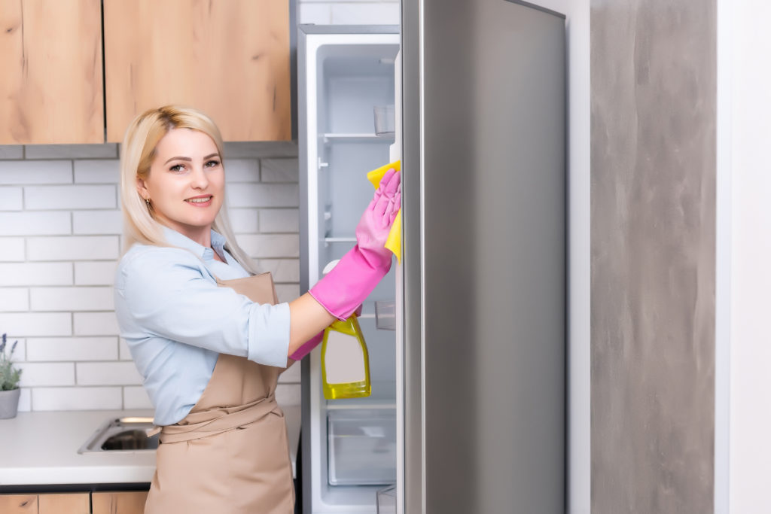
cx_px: 386
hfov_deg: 39.6
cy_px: 257
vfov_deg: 27.0
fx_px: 1071
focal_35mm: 50
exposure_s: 1/125
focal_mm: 50
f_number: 3.2
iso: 100
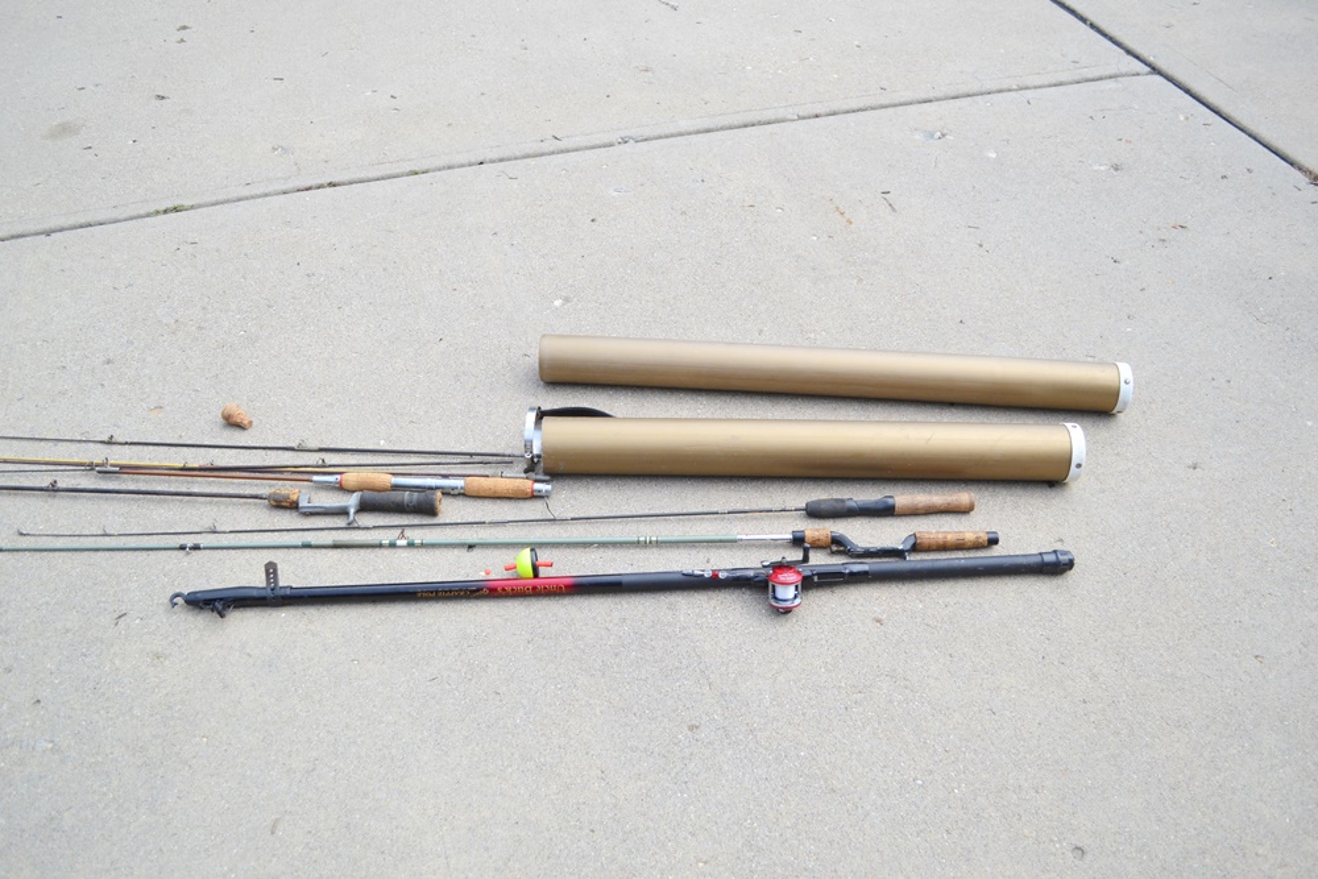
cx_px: 659
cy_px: 440
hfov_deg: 61.9
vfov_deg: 43.6
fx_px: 1098
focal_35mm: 30
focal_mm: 20
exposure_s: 1/1000
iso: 400
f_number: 4.5
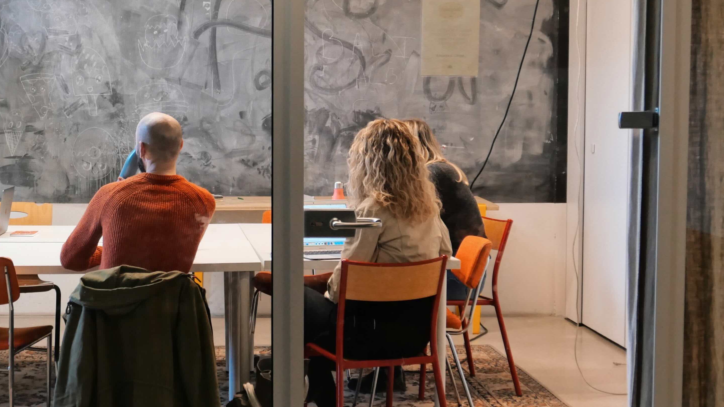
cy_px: 186
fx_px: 1267
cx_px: 205
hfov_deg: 31.5
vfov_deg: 18.3
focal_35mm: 66
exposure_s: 1/80
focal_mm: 16.5
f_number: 2.4
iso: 640
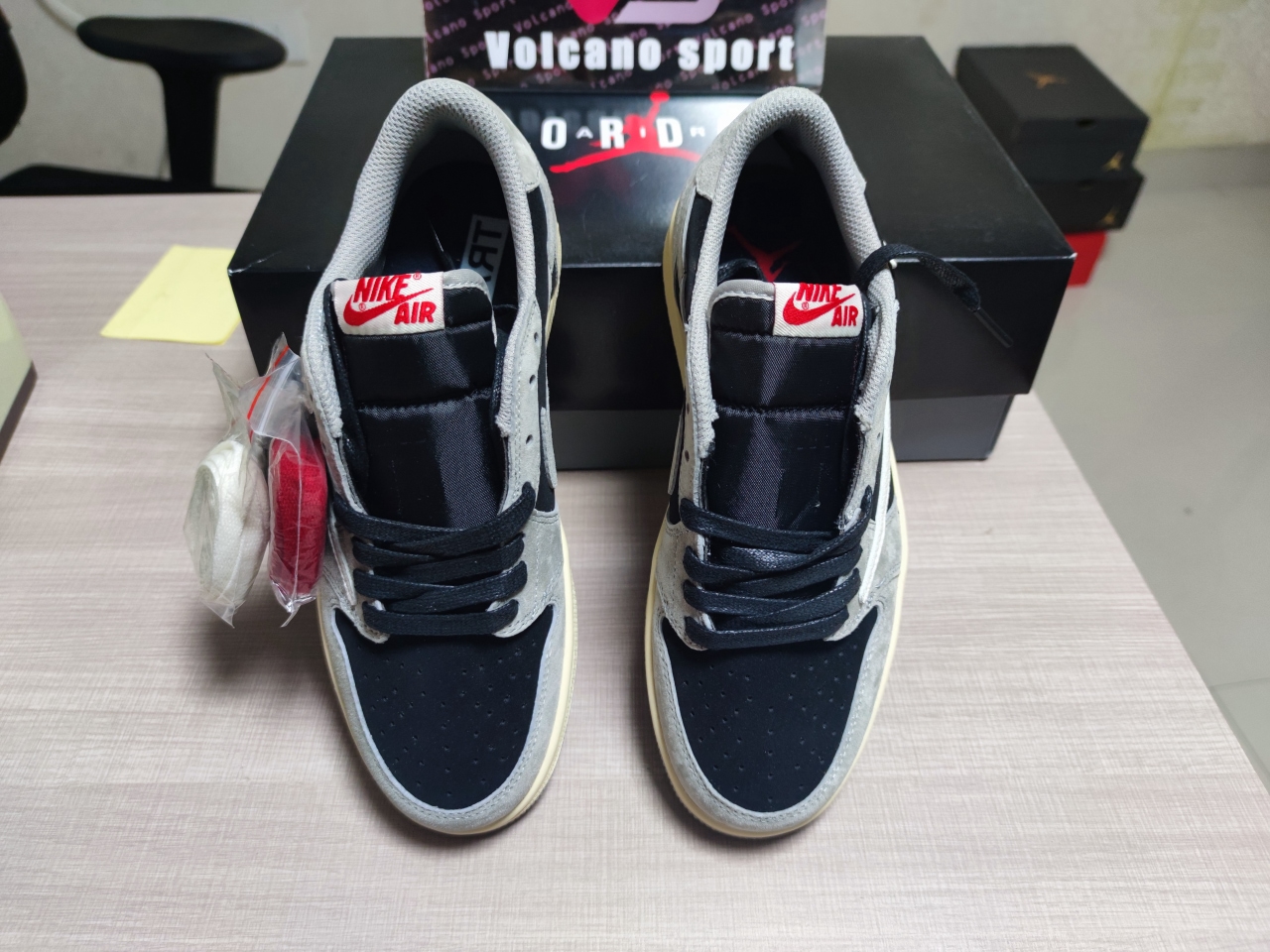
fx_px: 881
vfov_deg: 56.8
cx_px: 635
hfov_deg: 71.6
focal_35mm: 24
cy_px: 476
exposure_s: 1/60
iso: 320
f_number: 1.69
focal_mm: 6.72
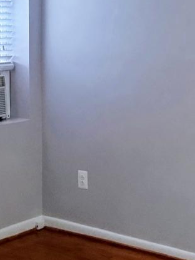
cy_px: 14
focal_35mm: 92
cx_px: 96
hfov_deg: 16.1
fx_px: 691
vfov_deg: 20.7
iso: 179
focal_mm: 4.71
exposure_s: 1/30
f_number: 1.7
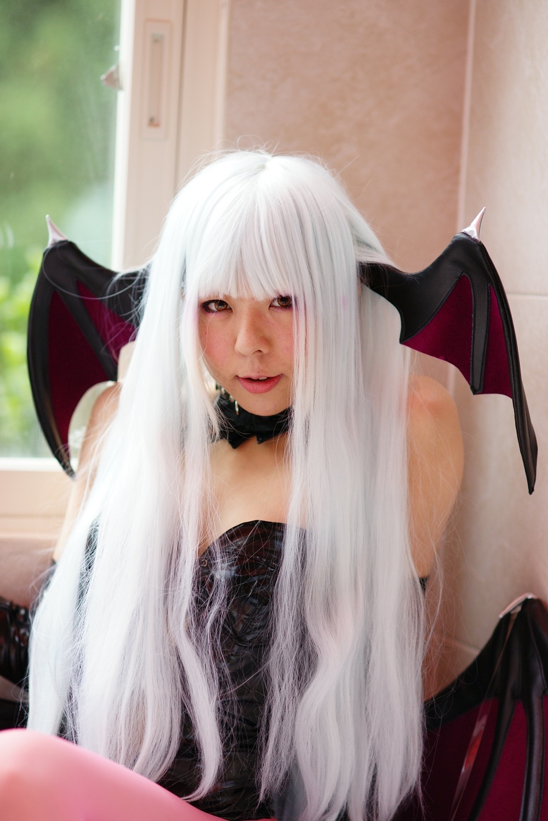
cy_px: 410
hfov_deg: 16.1
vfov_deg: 23.9
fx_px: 1941
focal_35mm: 85
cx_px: 274
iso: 400
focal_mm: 85
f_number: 2
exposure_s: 1/1250
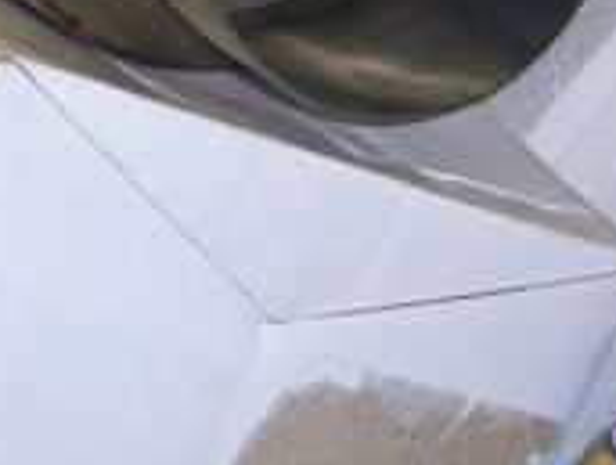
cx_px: 151
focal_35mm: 127
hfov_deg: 15.4
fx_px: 2265
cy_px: -79
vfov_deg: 11.5
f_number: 2.8
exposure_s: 1/60
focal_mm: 5.7
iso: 160
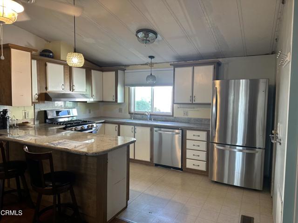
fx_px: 207
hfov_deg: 71.6
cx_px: 149
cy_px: 112
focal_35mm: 24
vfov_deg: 56.8
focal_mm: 6.86
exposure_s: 1/60
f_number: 1.78
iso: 160
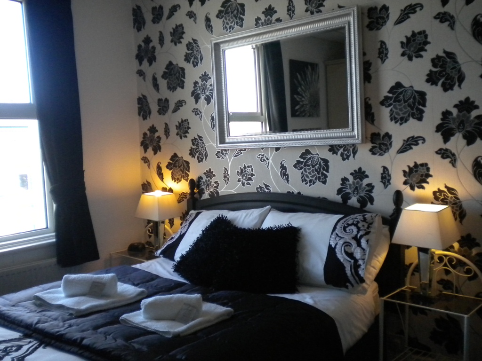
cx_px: 241
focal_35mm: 35
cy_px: 180
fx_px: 487
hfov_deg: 52.6
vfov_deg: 40.7
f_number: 3.1
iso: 400
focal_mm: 6.3
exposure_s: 1/215
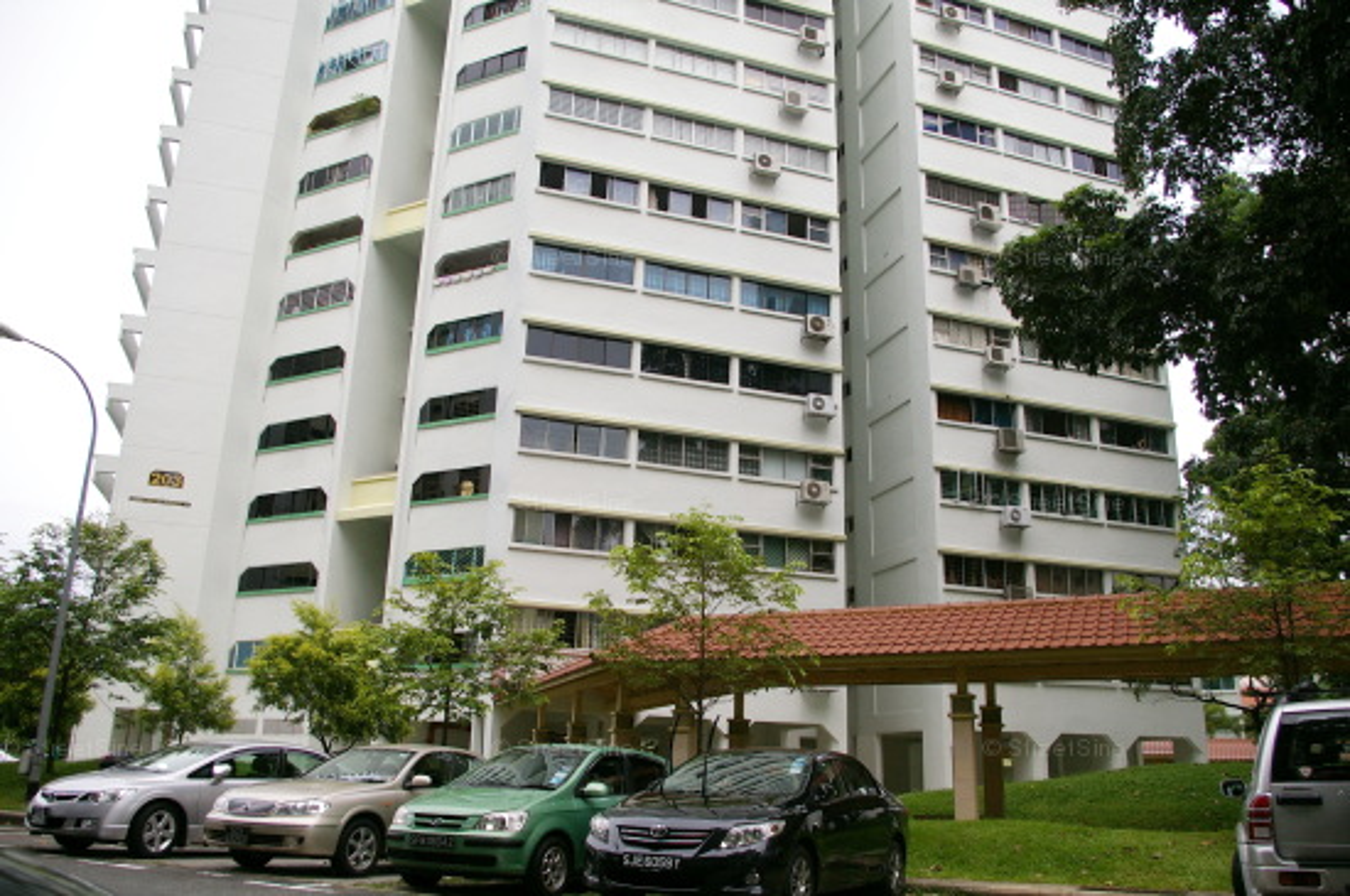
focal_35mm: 27
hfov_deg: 67.5
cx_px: 675
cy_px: 448
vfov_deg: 47.8
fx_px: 1011
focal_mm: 18
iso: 400
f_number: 6.7
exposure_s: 1/1000
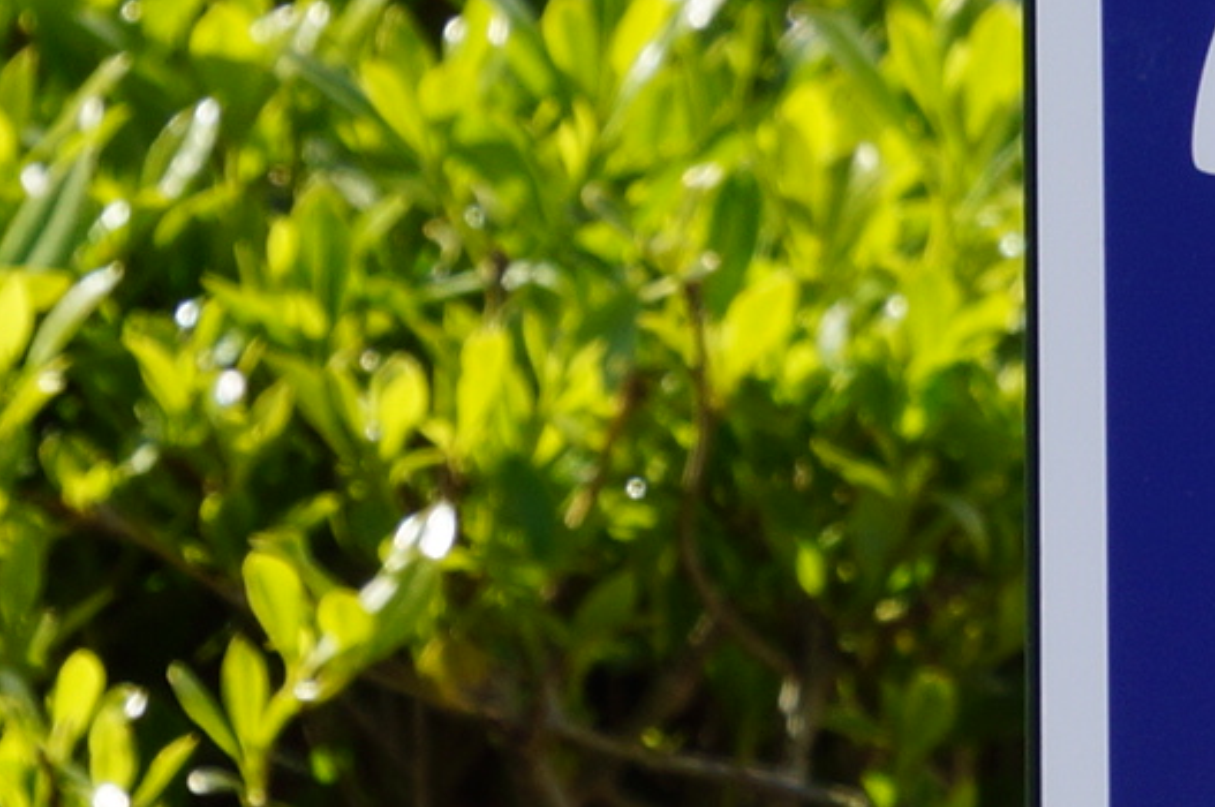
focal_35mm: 839
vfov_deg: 1.6
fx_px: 28281
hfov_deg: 2.5
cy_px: -208
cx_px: 1588
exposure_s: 1/200
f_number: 9
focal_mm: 98
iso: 100
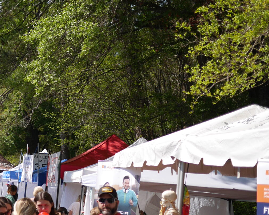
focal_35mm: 99
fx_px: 788
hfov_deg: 18.2
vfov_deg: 15.5
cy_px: 107
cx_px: -68
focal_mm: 20
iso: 200
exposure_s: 1/6400
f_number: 1.8
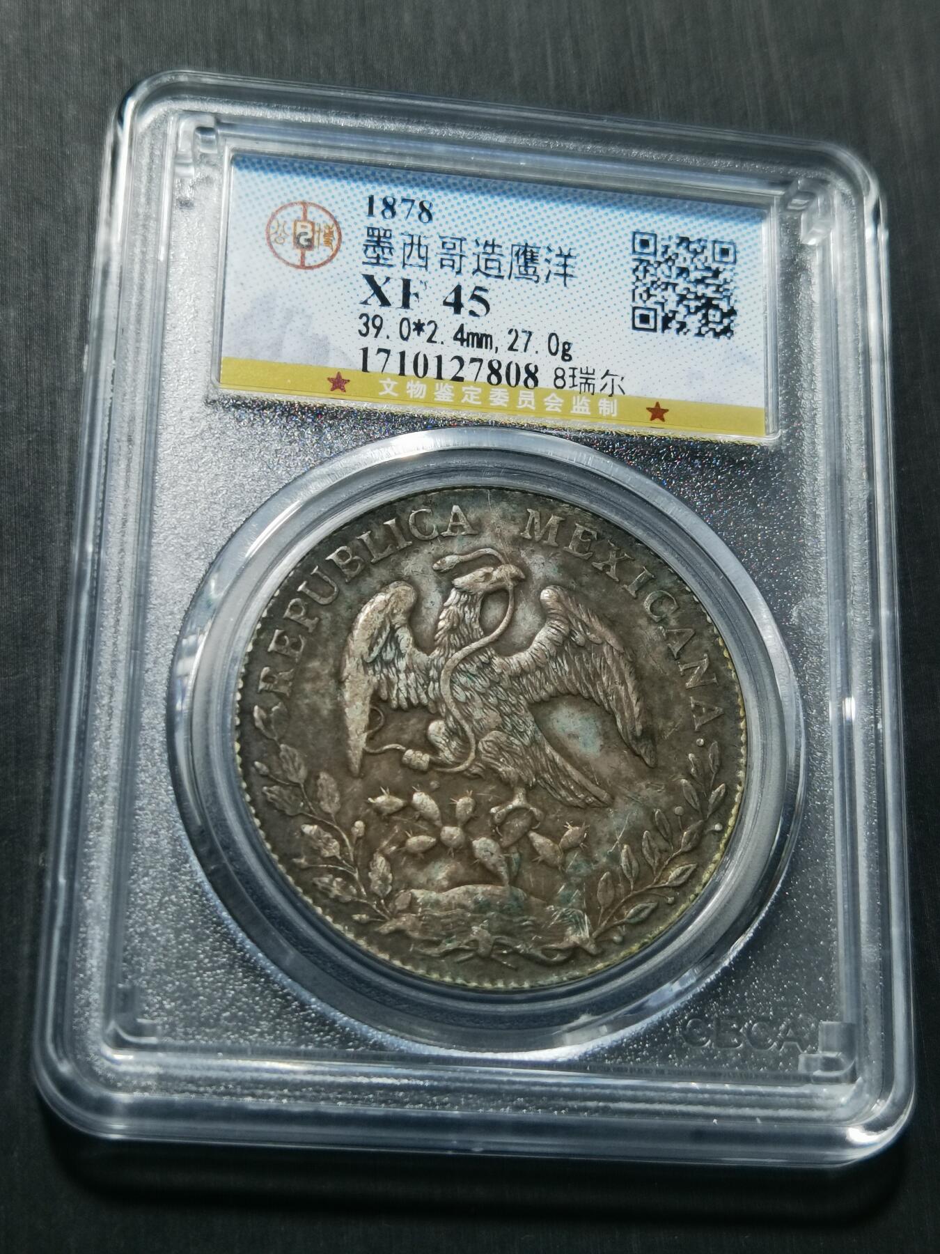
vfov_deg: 32.7
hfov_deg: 24.8
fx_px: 2136
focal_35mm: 59
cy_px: 627
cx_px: 470
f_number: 1.9
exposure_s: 1/100
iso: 100
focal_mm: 6.67
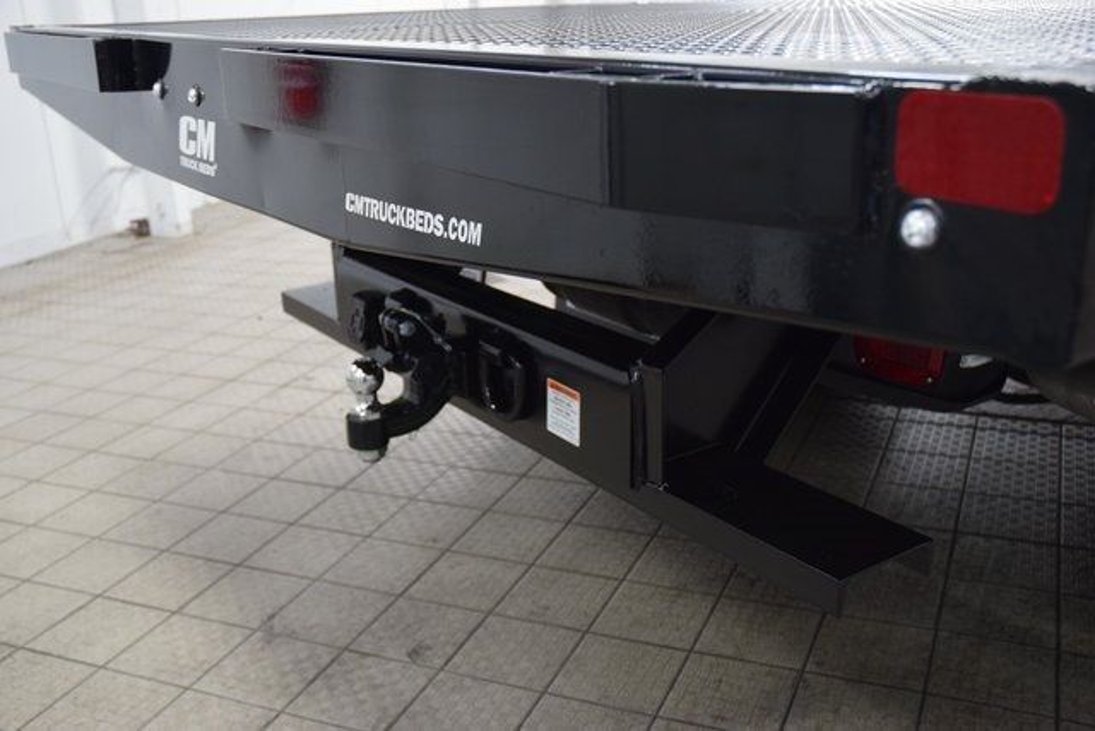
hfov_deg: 51.3
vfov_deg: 35.5
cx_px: 548
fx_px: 1141
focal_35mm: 38
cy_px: 366
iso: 1600
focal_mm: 25
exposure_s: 1/50
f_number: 3.8
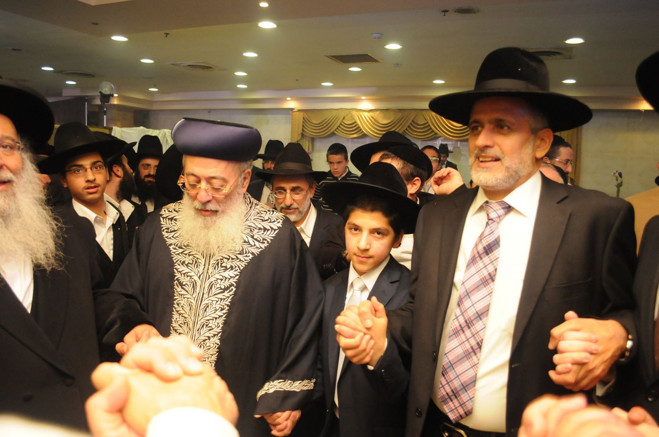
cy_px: 218
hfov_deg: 67.5
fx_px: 494
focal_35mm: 27
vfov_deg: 47.8
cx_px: 330
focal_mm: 18
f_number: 3.5
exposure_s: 1/100
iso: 1600
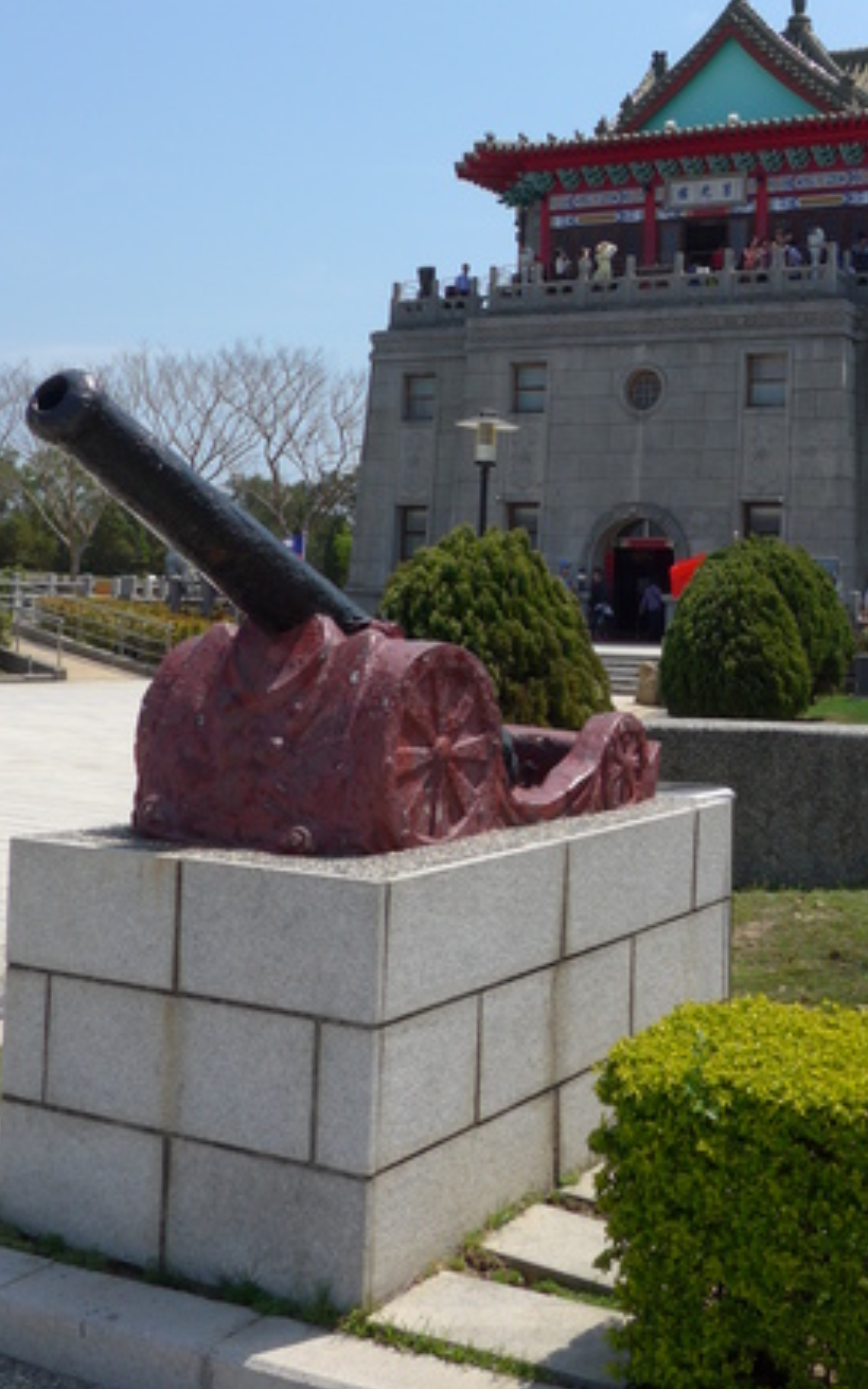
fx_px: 1704
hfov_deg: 28.1
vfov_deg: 43.7
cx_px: 661
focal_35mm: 45
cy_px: 458
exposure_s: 1/1600
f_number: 2.8
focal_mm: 6
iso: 80
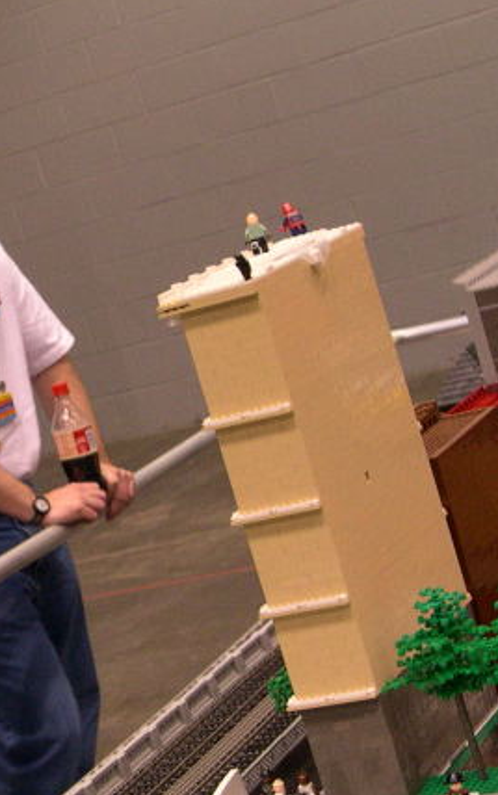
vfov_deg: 20.2
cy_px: 463
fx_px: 2234
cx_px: -126
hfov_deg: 12.4
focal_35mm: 103
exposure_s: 1/57.2
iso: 400
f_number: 3.2
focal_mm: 11.1
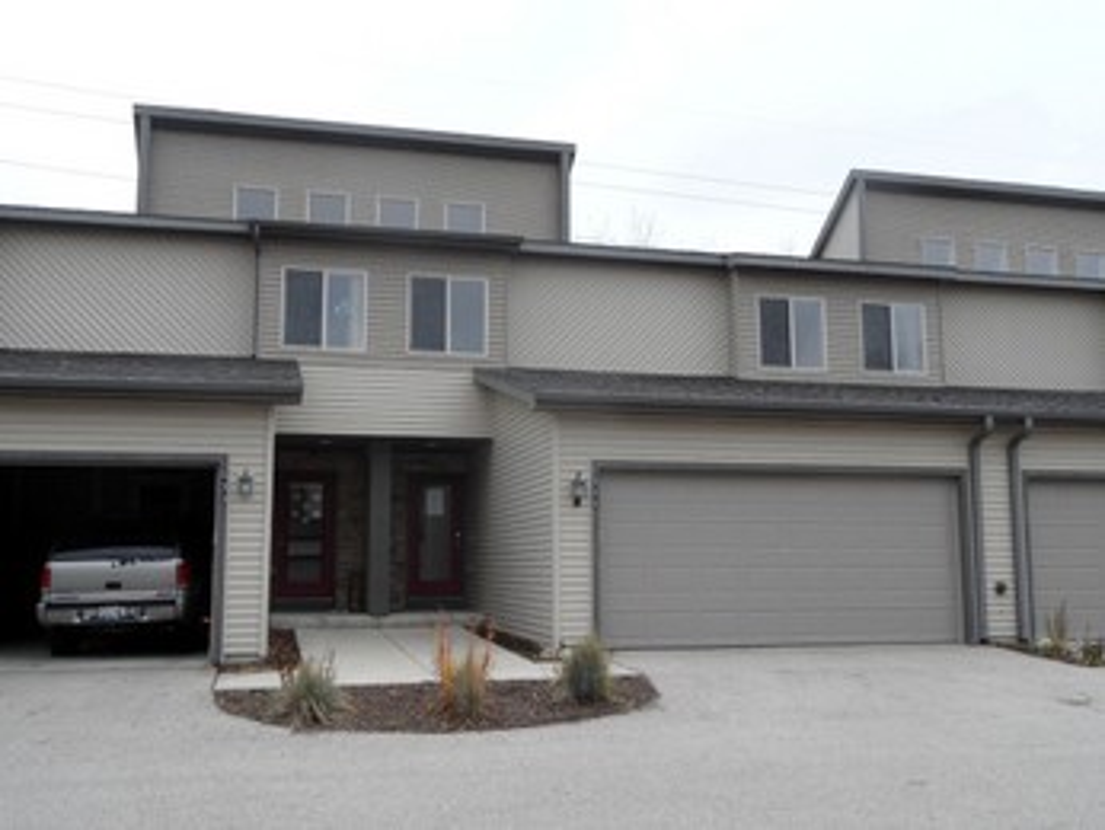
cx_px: 552
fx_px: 1022
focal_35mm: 32
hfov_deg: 56.8
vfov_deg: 44.2
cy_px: 415
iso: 100
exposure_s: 1/45
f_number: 3.4
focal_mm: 5.3
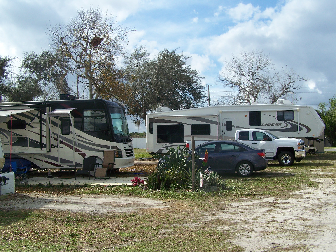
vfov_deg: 37.8
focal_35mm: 38
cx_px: 168
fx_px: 369
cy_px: 126
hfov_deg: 48.9
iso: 80
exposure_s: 1/640
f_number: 4
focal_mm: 6.3
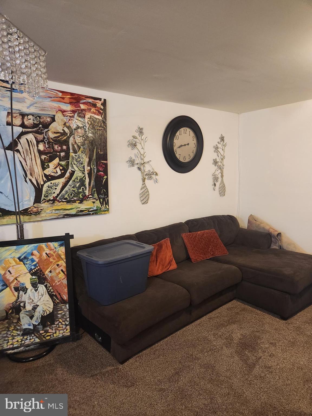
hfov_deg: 58.9
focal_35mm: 23
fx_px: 276
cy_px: 208
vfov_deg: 73.9
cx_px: 156
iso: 640
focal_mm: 5.4
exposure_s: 1/40
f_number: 1.8
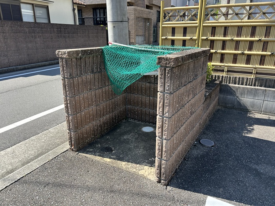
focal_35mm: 26
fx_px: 207
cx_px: 138
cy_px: 103
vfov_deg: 53.1
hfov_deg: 67.3
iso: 50
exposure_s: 1/1361
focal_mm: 5.7
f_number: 1.5
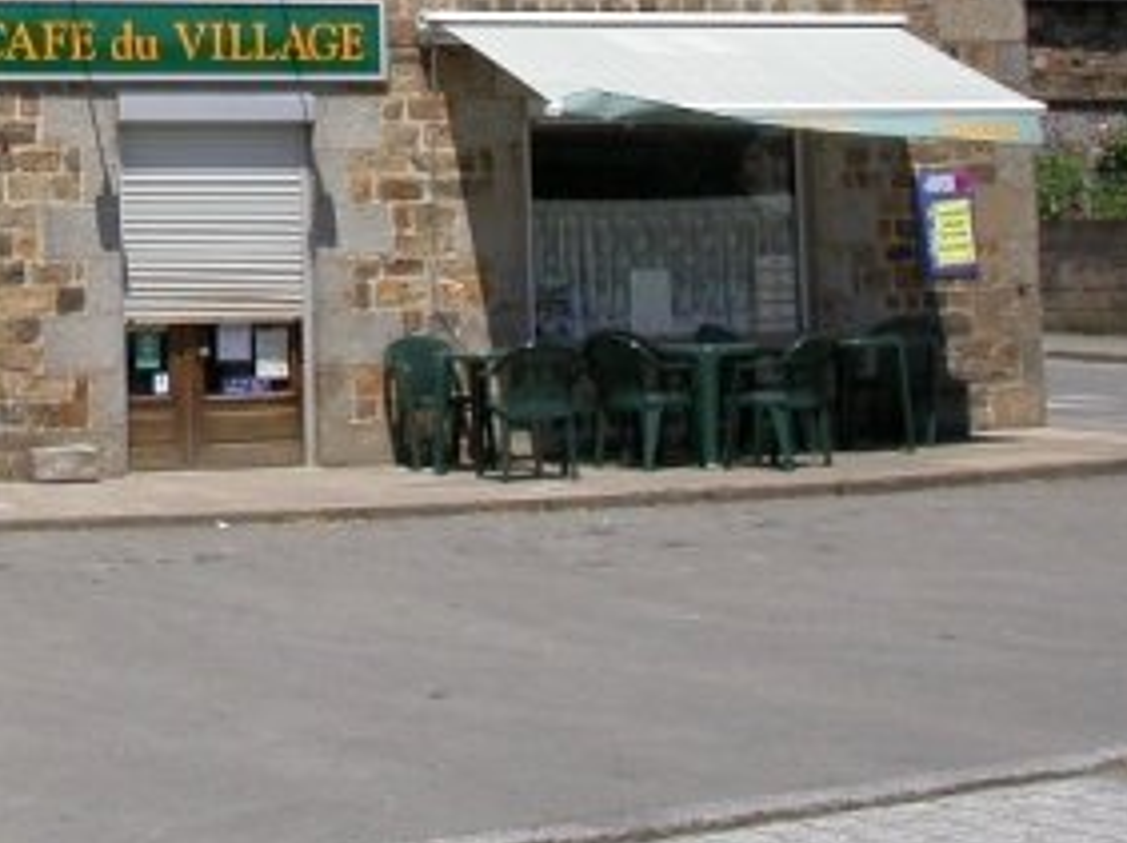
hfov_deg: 20.7
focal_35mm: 92
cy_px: -164
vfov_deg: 15.5
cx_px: 16
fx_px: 2993
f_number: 7.5
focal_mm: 7.85
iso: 100
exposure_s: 1/437
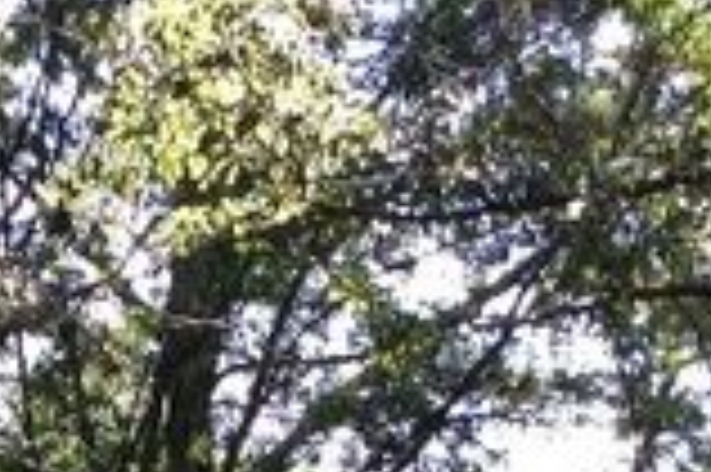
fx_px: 2782
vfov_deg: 9.3
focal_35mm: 141
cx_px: 4
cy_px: 850
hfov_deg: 14.3
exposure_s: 1/151
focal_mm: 3.3
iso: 32
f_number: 2.4
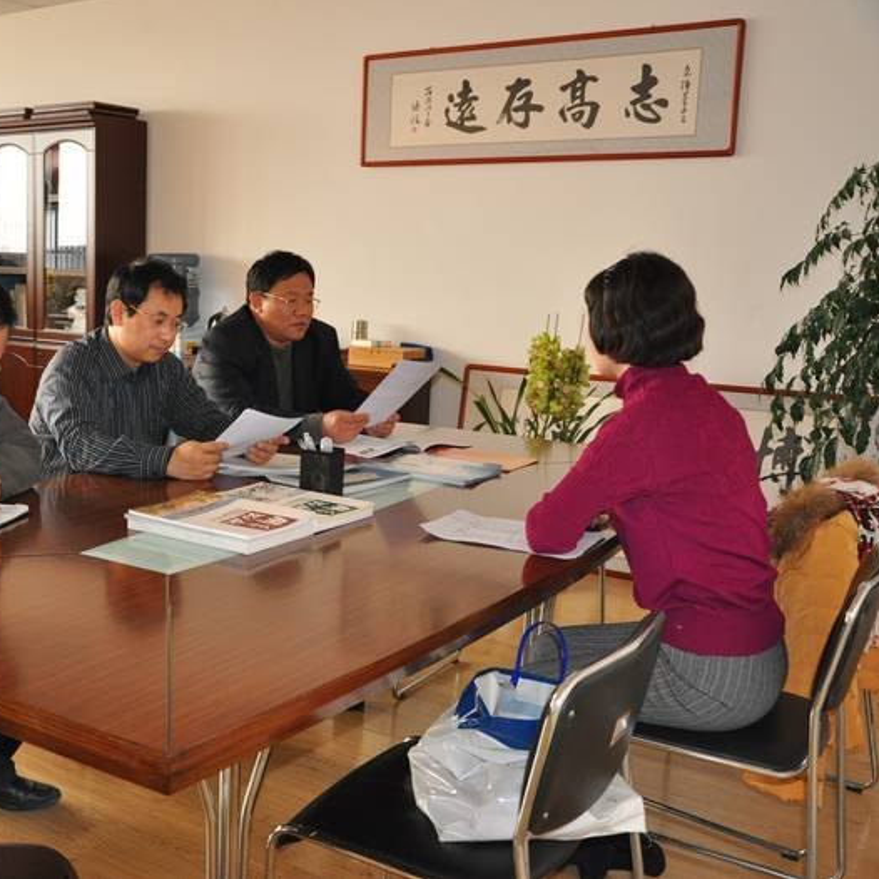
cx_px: 216
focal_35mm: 41
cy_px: 437
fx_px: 1168
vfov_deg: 41.3
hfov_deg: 40.1
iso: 800
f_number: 3.8
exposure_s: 1/60
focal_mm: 21
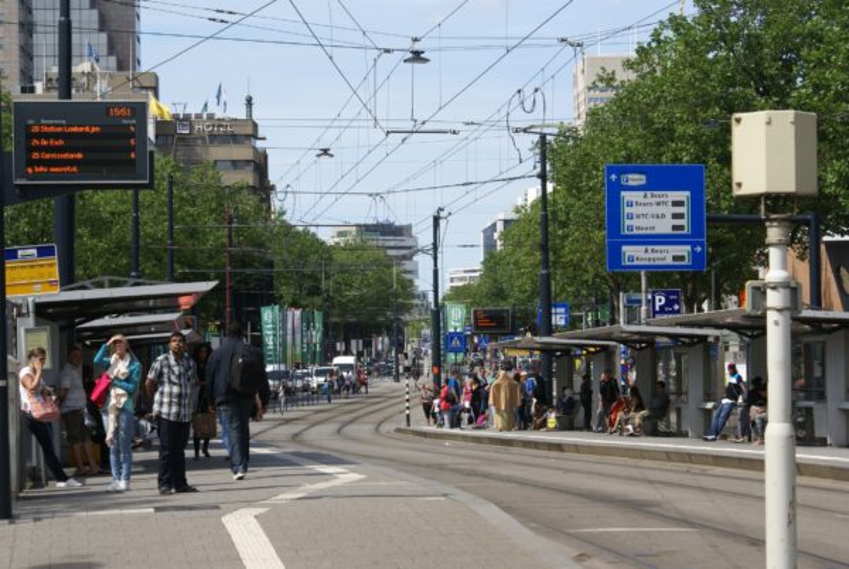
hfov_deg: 19.4
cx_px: 424
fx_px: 2480
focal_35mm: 105
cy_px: 284
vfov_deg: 13.1
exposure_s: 1/160
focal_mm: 70
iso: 100
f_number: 10
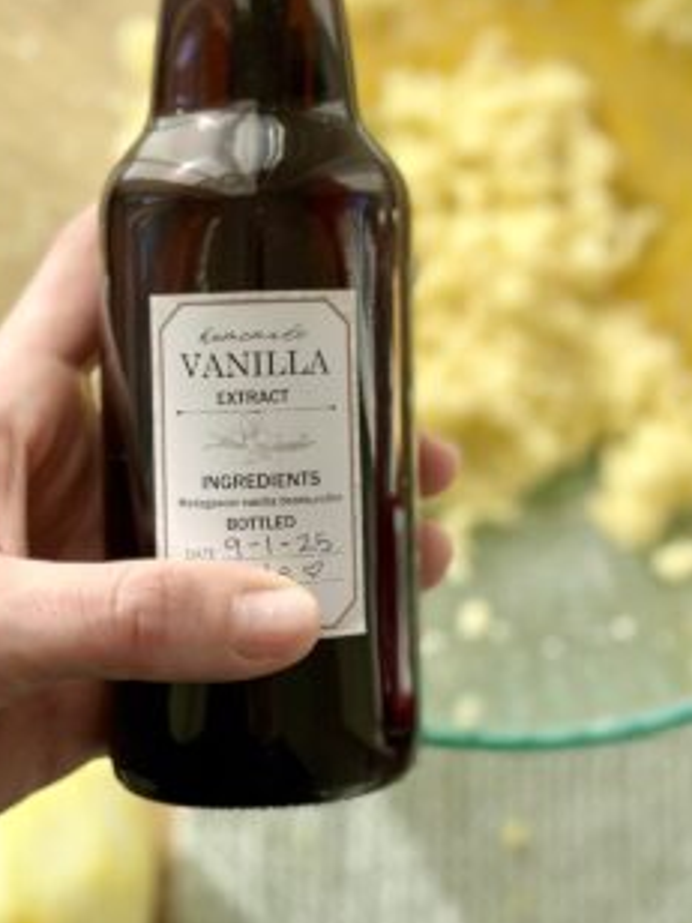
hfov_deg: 18.8
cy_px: 282
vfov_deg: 24.9
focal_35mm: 78
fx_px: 2079
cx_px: 475
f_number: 1.78
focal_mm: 6.86
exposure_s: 1/1050
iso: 80
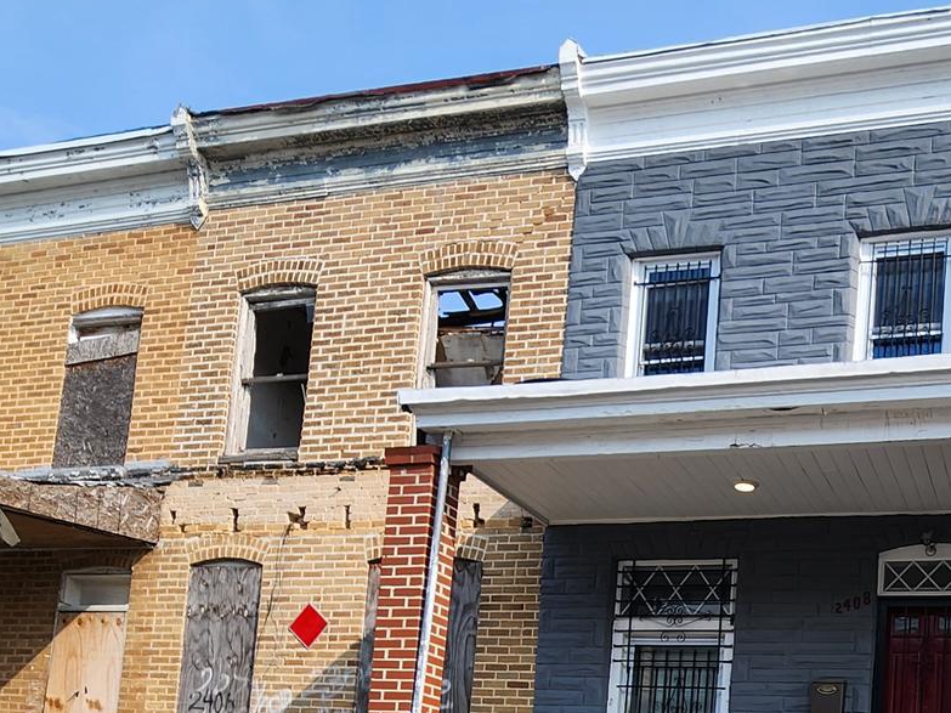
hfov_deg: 50.4
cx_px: 772
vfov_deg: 36.5
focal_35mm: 34
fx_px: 934
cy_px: 748
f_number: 2.2
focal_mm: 2.2
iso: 50
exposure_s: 1/1304
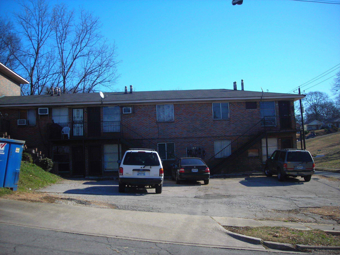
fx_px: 373
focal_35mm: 38
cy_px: 128
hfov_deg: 49.0
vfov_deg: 37.7
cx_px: 170
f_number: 6.4
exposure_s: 1/138
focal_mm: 6.3
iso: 50
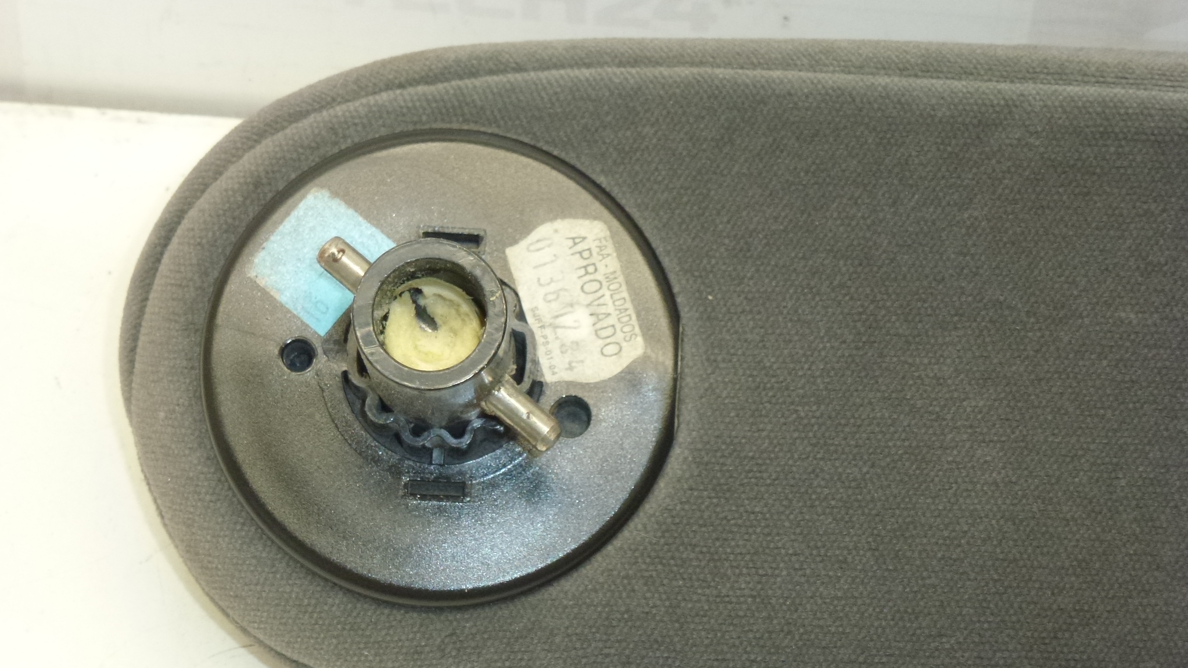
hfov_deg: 16.3
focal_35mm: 132
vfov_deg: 9.2
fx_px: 4158
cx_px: 594
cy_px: 367
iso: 400
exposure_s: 1/60
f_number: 5.1
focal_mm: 21.7
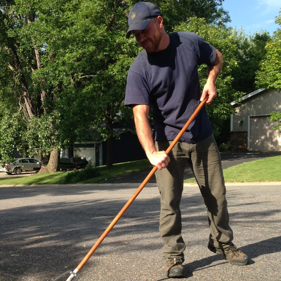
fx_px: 468
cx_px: 119
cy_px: 185
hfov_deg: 33.3
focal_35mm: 51
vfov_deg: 33.1
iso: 50
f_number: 2.4
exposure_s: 1/686
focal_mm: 4.12
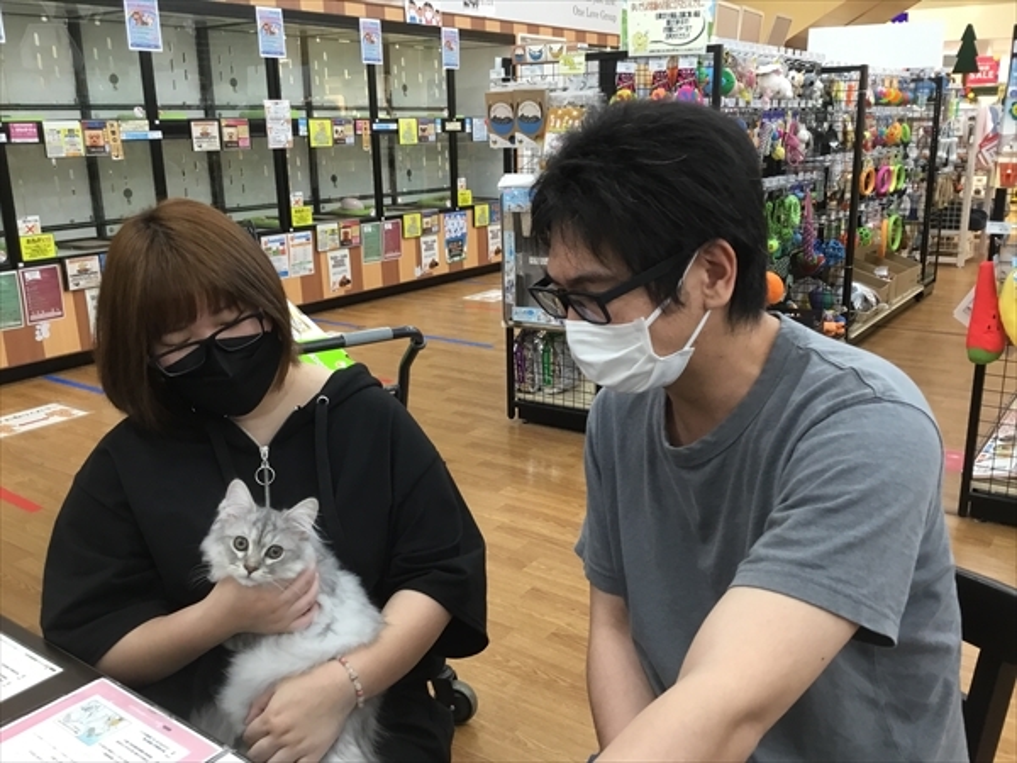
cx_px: 508
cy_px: 382
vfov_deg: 45.4
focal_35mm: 31
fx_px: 911
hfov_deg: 58.4
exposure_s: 1/33
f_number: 2.4
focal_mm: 3.3
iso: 100
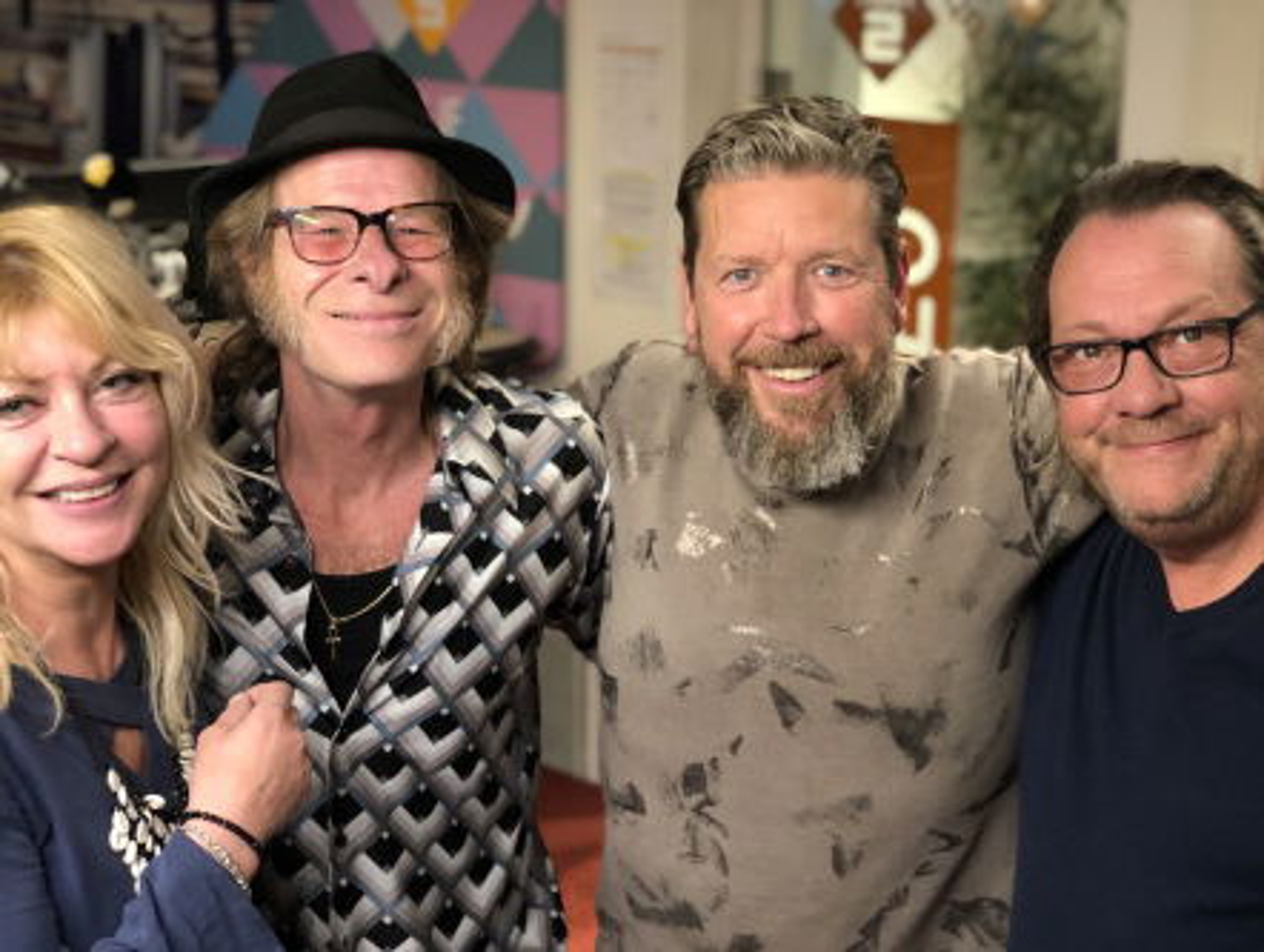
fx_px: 1902
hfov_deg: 36.8
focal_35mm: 52
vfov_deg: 28.1
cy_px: 476
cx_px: 632
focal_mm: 6
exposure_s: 1/25
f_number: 2.4
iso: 125
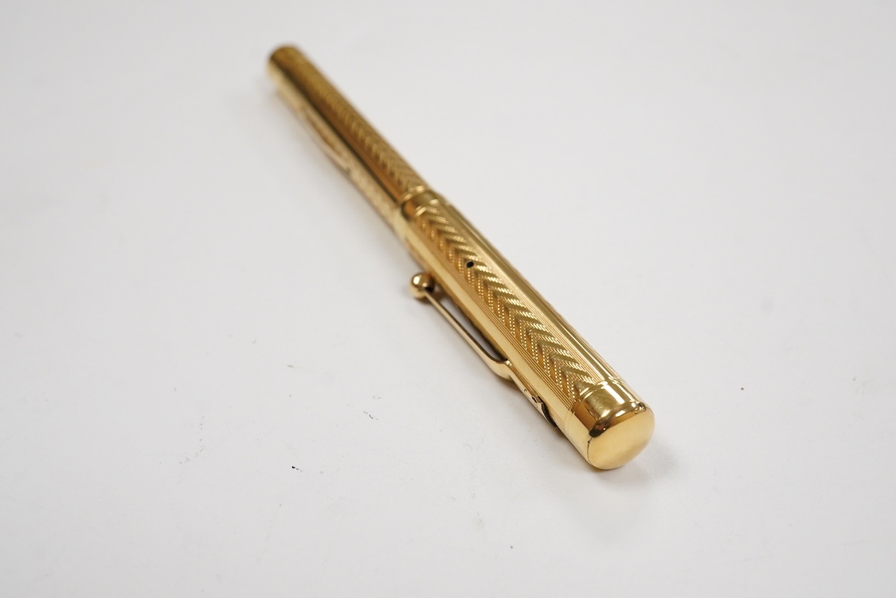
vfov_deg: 29.9
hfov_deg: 43.6
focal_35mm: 45
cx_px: 448
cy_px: 299
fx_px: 1120
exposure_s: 1/200
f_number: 13
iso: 2500
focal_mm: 30
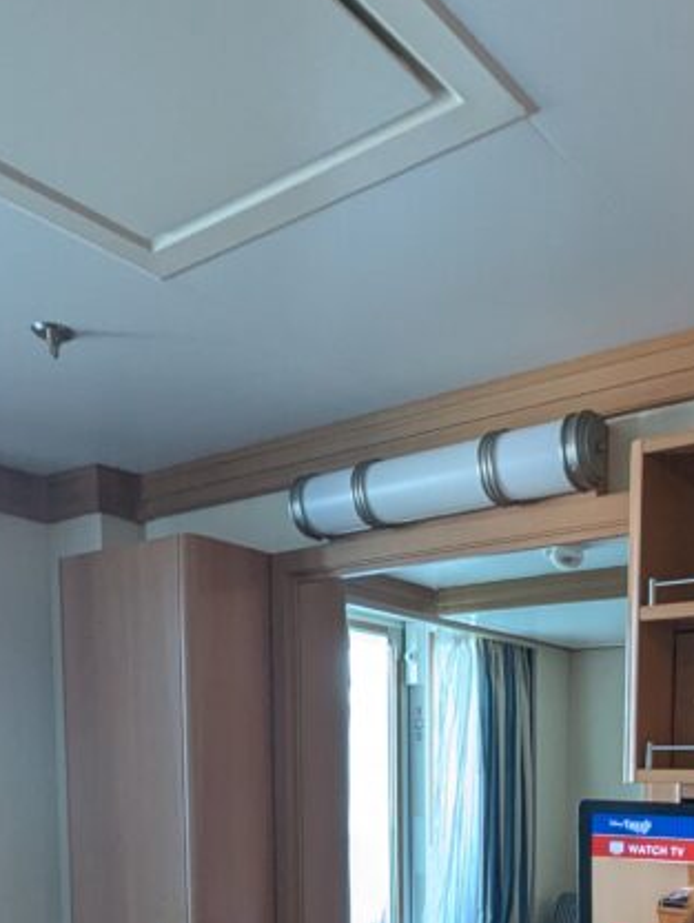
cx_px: 513
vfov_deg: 49.7
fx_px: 854
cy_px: 852
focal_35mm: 32
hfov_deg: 43.0
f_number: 2.2
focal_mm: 1.95
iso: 128
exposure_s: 1/47.3
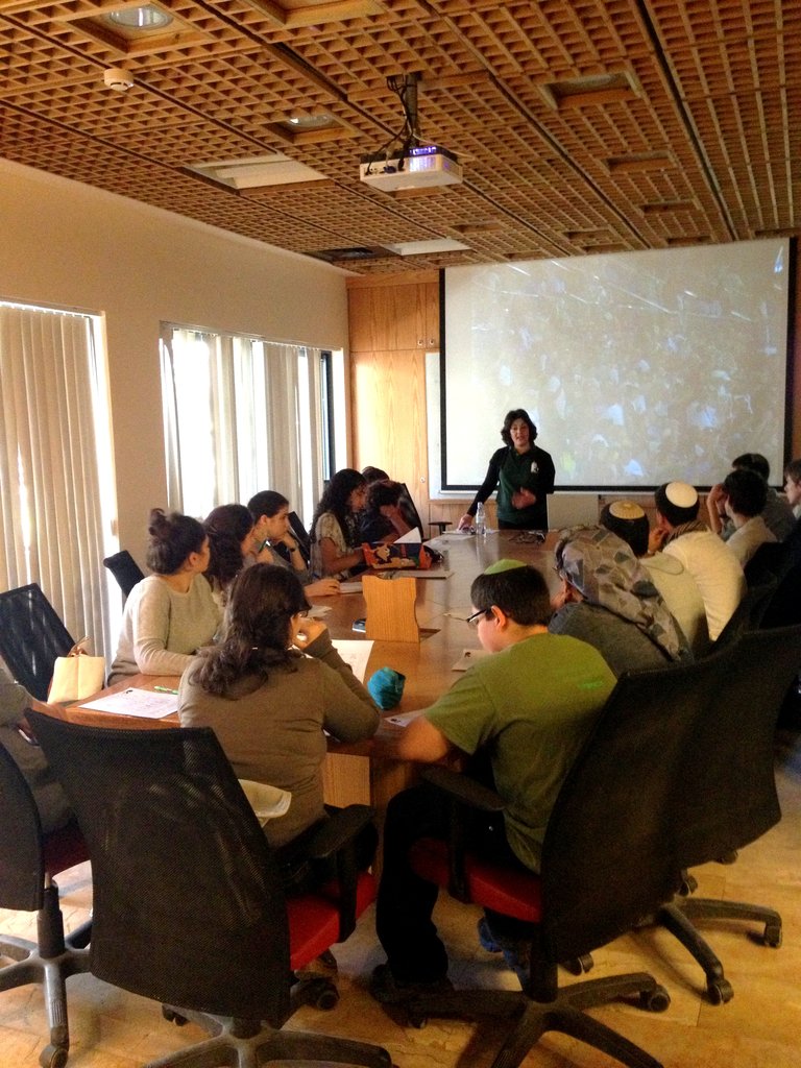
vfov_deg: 52.6
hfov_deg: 40.7
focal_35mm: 35
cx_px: 400
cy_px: 534
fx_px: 1080
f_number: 2.4
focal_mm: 4.28
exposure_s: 1/15
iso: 400
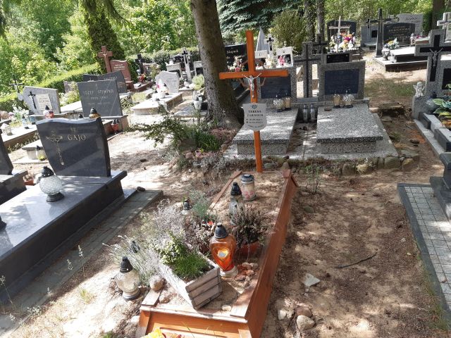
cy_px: 169
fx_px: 339
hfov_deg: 67.3
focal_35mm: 26
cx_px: 226
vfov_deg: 53.1
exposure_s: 1/500
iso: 40
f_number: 1.7
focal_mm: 3.92
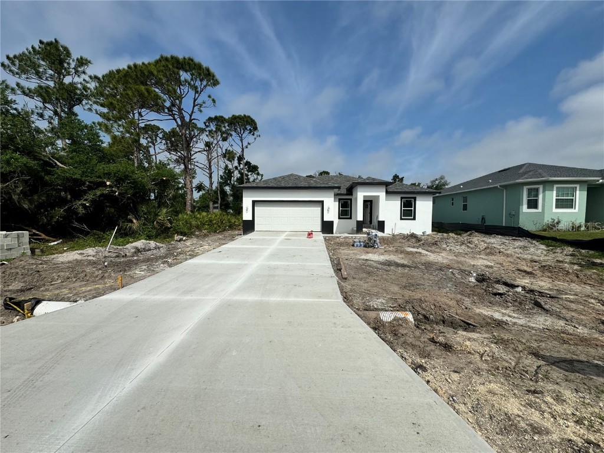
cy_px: 226
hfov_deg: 102.1
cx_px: 302
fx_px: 244
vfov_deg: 85.7
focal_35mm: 14
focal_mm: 2.22
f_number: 2.2
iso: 40
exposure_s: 1/4630
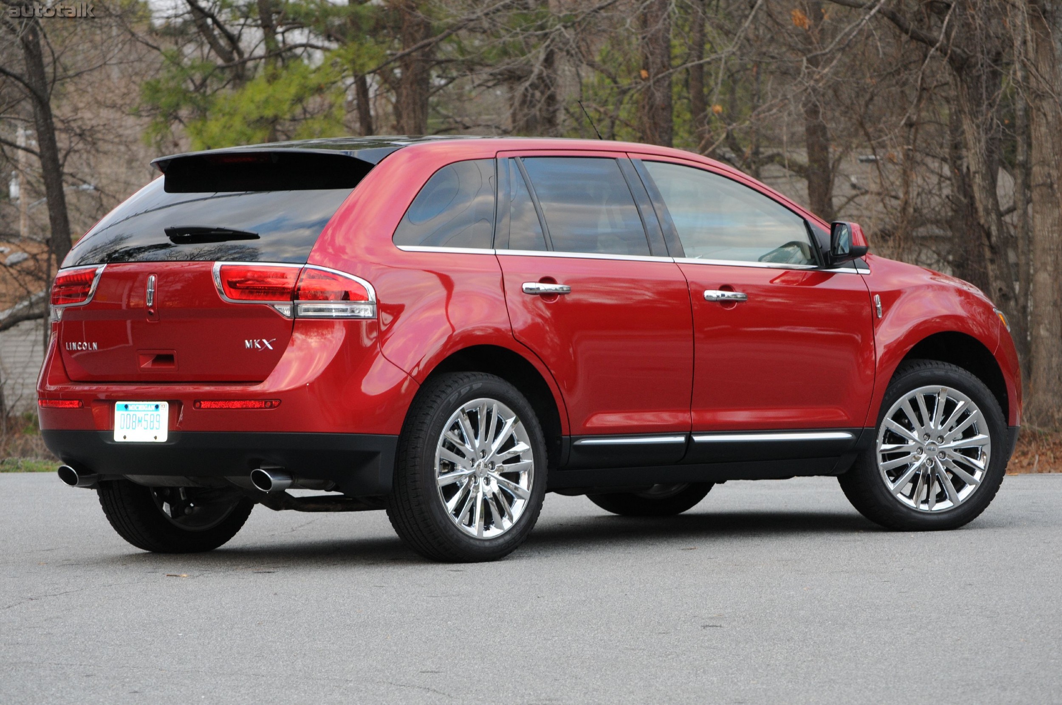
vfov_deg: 9.1
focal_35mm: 150
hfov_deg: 13.7
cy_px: 352
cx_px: 531
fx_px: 4420
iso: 500
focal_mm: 100
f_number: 8
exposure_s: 1/60
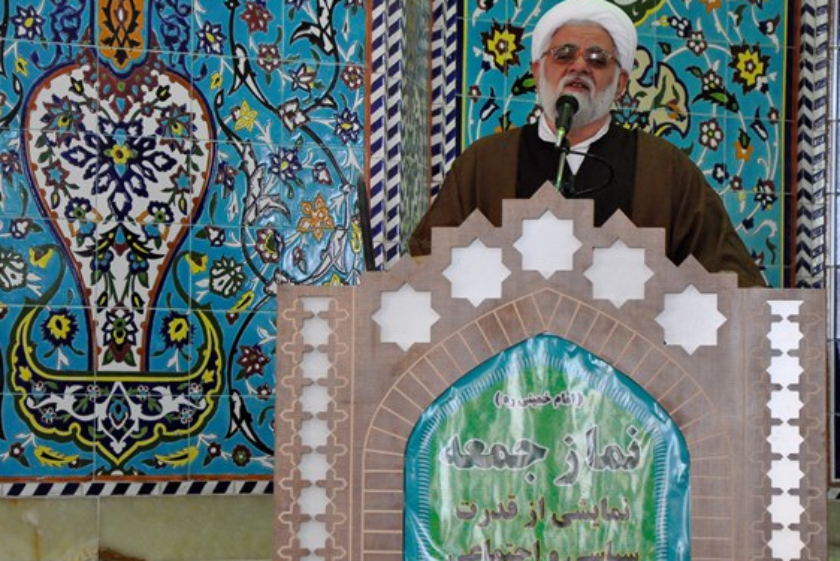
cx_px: 410
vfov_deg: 8.7
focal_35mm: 157
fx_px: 3664
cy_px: 283
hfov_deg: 13.1
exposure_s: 1/125
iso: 3200
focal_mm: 98
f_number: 5.6
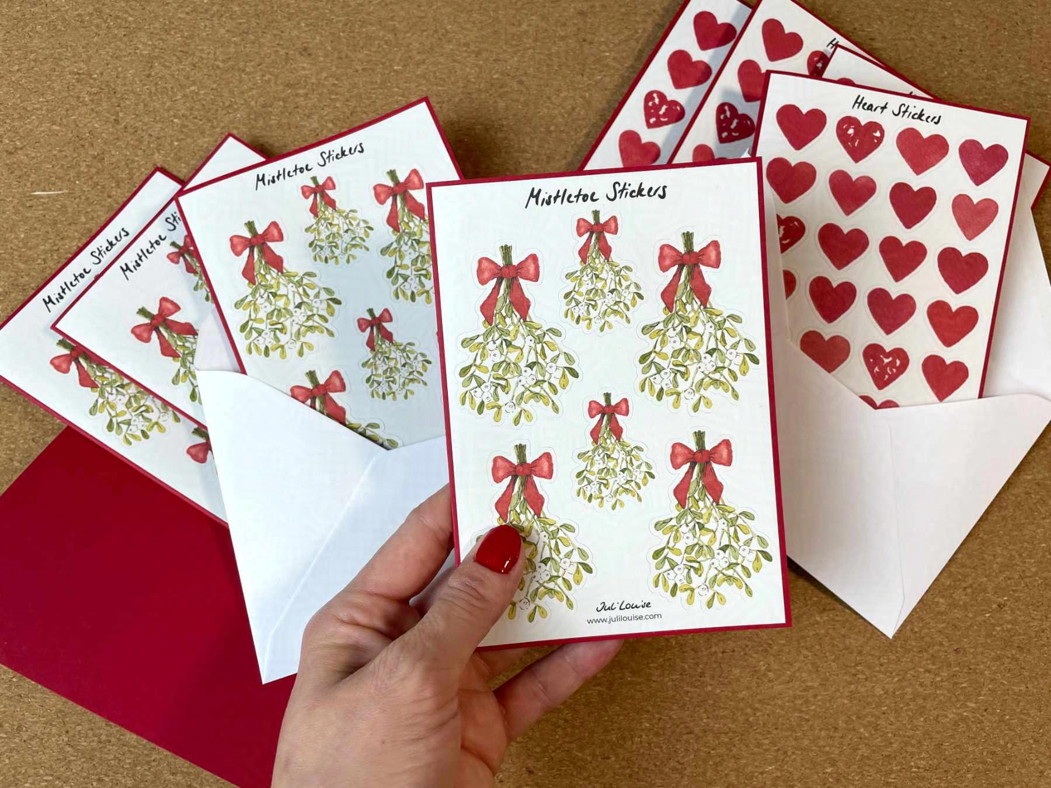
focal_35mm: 26
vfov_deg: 53.1
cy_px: 394
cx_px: 526
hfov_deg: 67.3
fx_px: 789
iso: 64
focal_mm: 4.2
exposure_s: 1/100
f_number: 1.6
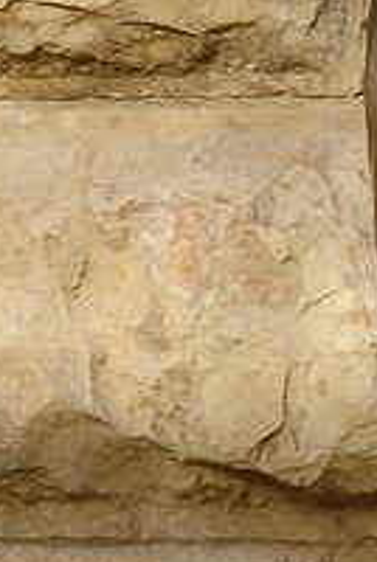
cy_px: -1175
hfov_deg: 2.7
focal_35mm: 495
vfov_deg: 4.0
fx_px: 7748
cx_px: 1120
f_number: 5.6
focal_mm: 62
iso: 200
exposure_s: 1/250
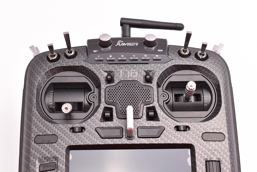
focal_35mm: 78
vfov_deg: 17.5
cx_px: 128
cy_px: 86
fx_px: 557
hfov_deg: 26.0
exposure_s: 1/100
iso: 100
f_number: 8
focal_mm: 52
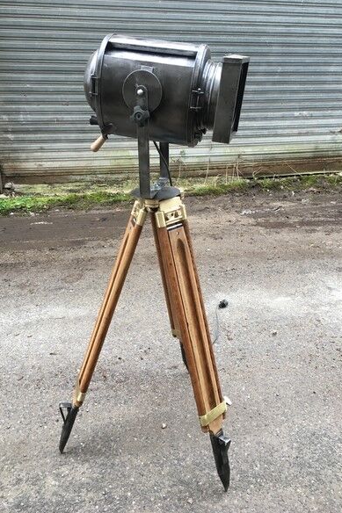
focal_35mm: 31
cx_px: 169
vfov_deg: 60.3
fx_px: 442
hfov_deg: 42.3
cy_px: 256
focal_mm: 4.15
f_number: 2.2
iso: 40
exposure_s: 1/33
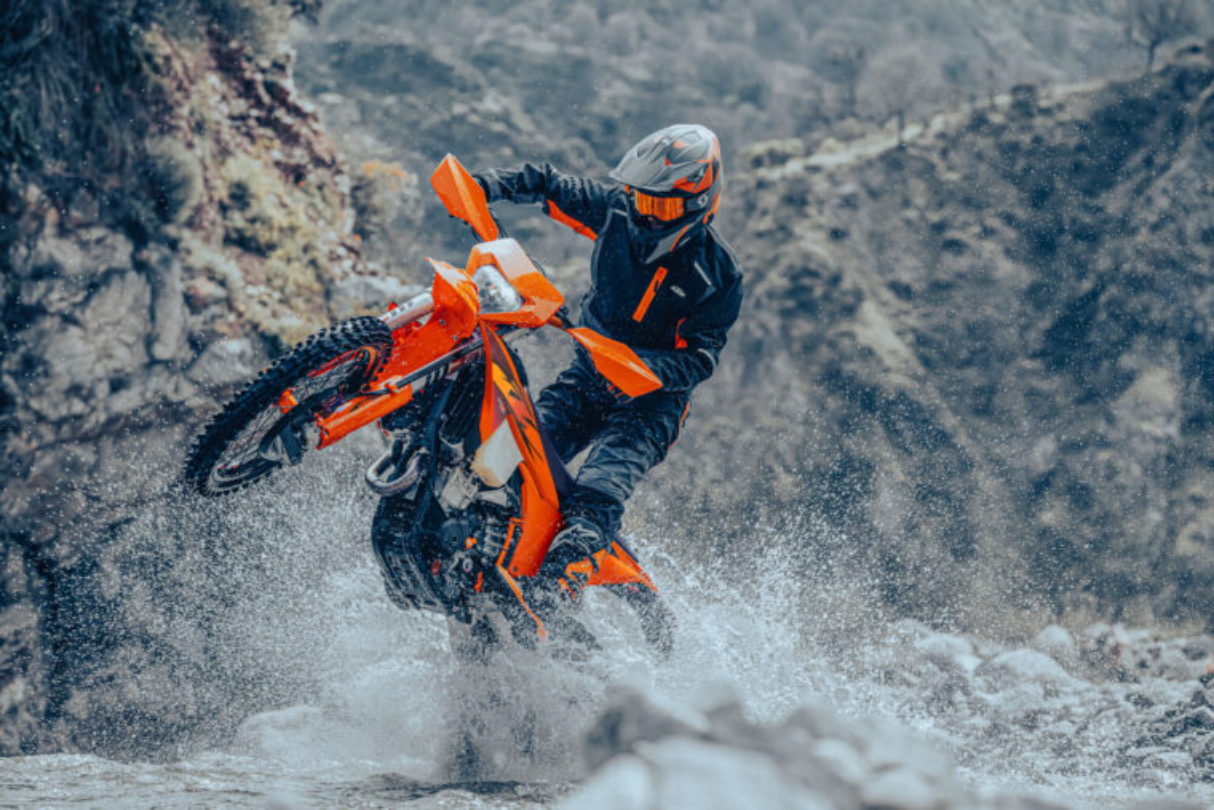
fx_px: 5396
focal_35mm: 160
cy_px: 405
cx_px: 607
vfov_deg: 8.6
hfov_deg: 12.8
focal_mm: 160
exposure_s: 1/640
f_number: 6.3
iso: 320
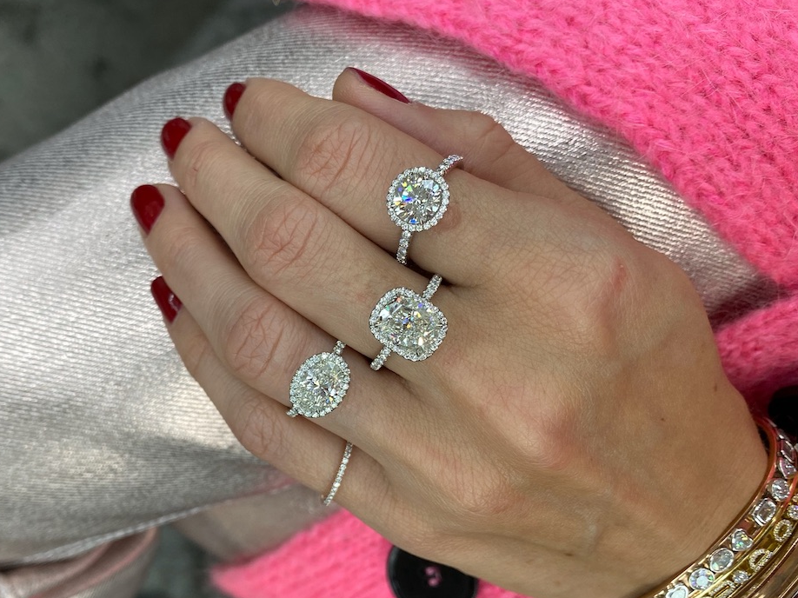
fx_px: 784
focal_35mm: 34
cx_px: 289
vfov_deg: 41.4
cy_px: 382
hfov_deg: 53.3
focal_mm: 4.25
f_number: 1.8
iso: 64
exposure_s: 1/100
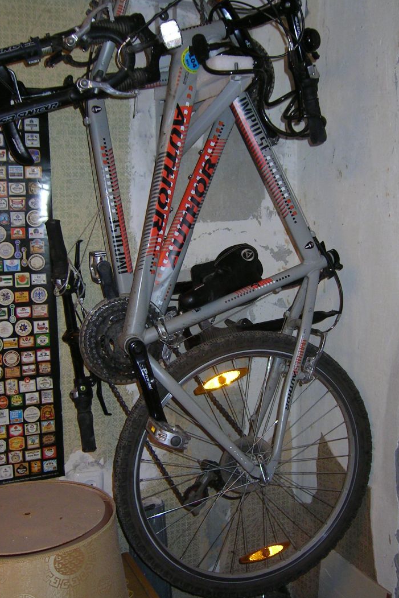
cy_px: 302
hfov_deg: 35.1
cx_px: 210
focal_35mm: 38
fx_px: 631
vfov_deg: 50.7
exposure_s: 1/30
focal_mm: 5.6
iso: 100
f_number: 2.8
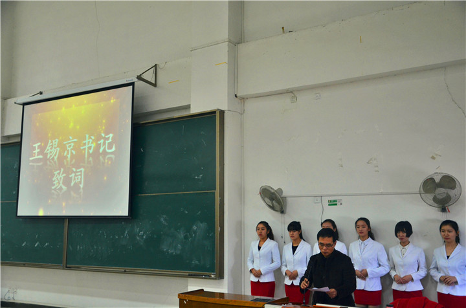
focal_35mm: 38
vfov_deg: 35.3
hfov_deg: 51.4
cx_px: 233
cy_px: 154
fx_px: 484
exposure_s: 1/30
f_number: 4
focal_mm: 25
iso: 800
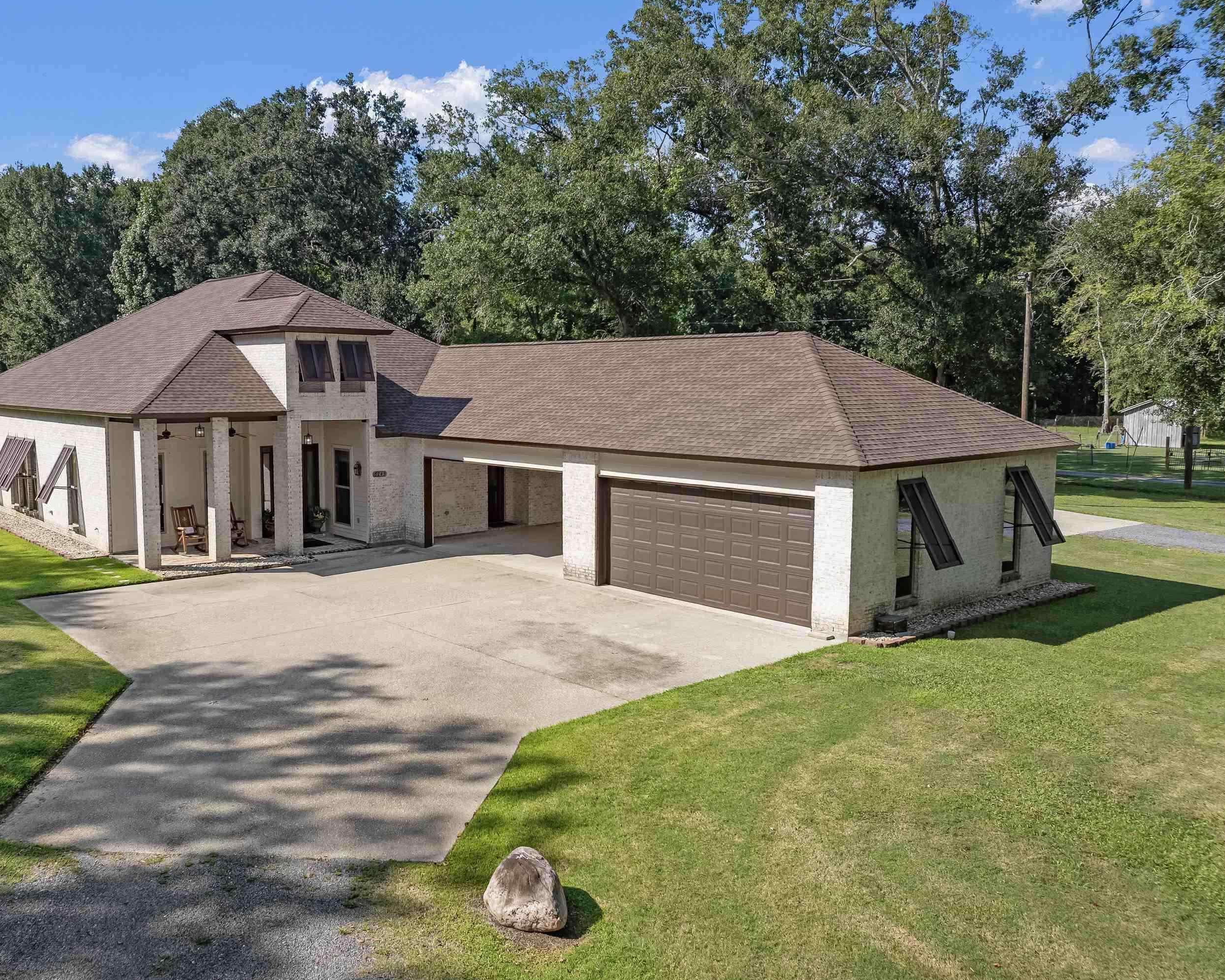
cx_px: 473
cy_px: 487
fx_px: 1051
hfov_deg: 59.8
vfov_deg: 50.0
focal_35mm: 29
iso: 120
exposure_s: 1/1600
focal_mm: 12.29
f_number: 2.8
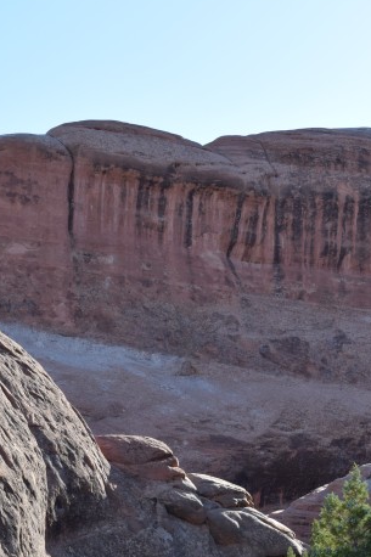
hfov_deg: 12.2
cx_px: 275
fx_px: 1733
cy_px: 432
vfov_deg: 18.1
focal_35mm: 112
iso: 280
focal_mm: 38
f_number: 8
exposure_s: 1/250
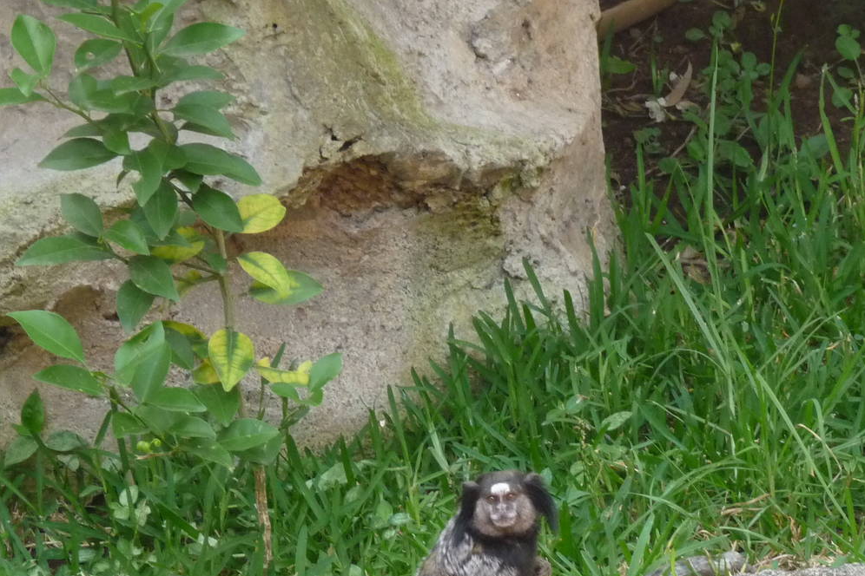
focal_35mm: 264
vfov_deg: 5.2
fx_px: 6343
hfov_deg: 7.8
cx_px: 569
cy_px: 520
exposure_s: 1/125
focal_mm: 27.1
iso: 320
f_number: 4.8
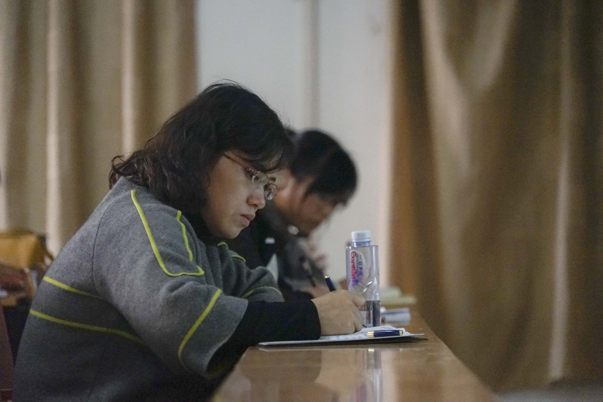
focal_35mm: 240
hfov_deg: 8.6
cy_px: 201
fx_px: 4020
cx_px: 302
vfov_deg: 5.7
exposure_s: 1/125
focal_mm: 240
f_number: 6.3
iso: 3200
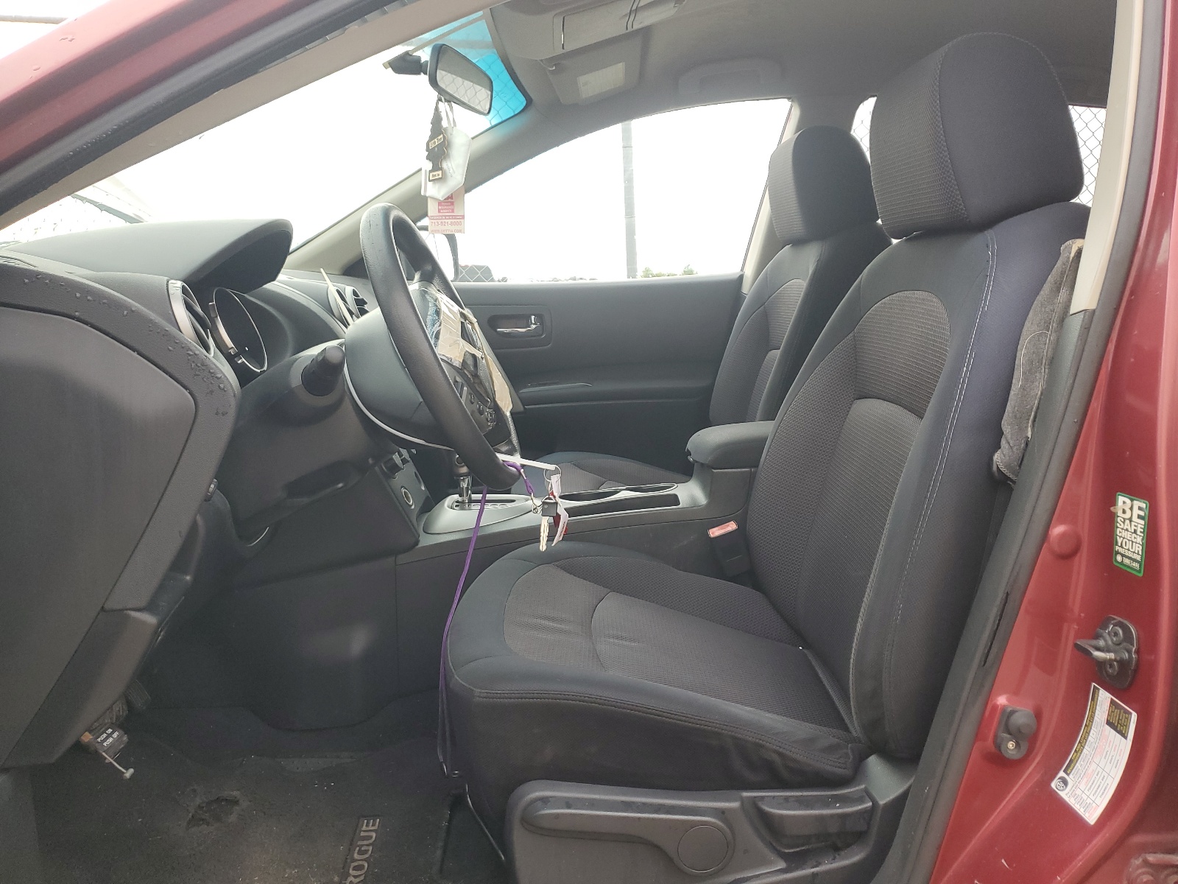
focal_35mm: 26
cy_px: 442
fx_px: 885
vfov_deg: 53.1
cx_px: 589
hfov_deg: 67.3
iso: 59
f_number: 1.5
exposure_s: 1/120
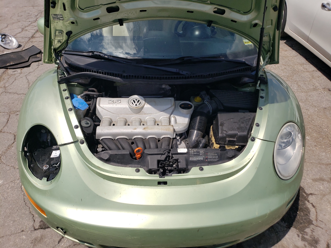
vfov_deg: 53.1
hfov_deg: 67.3
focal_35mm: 26
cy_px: 124
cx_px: 166
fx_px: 249
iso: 50
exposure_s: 1/10000
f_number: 1.5
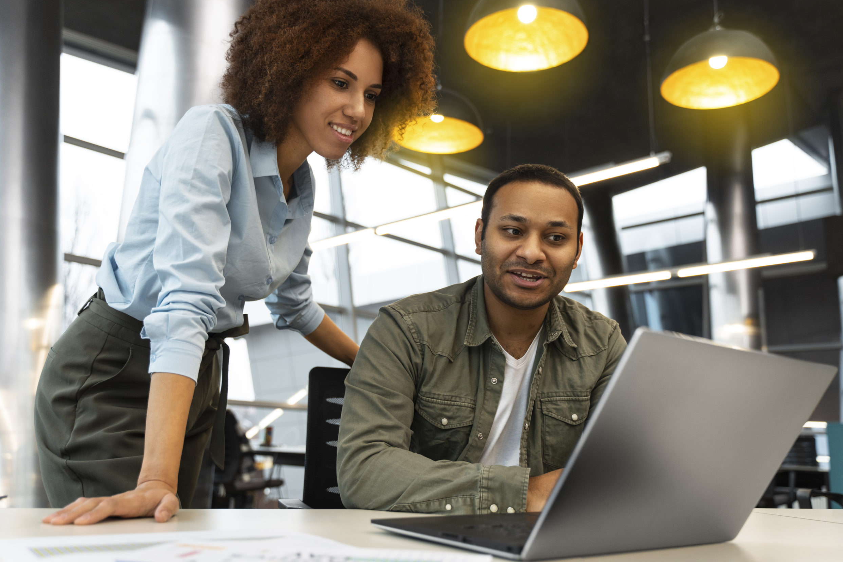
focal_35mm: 31
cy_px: 281
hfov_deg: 60.3
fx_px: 726
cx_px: 419
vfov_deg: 42.3
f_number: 2.8
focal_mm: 30
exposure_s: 1/125
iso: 640
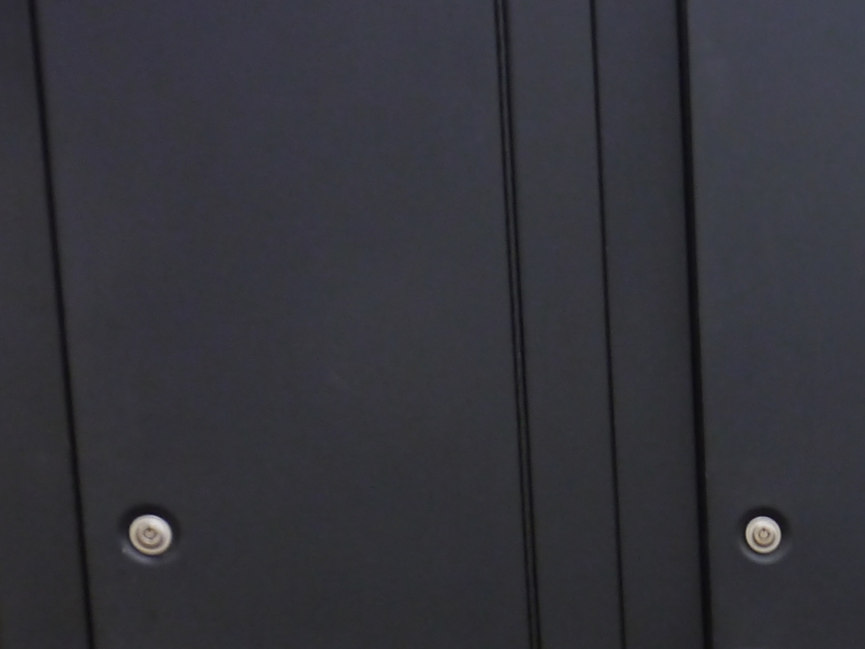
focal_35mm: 87
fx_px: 2174
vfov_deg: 15.6
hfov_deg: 19.5
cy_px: 982
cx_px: 1308
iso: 800
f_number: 9
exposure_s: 1/13
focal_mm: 14
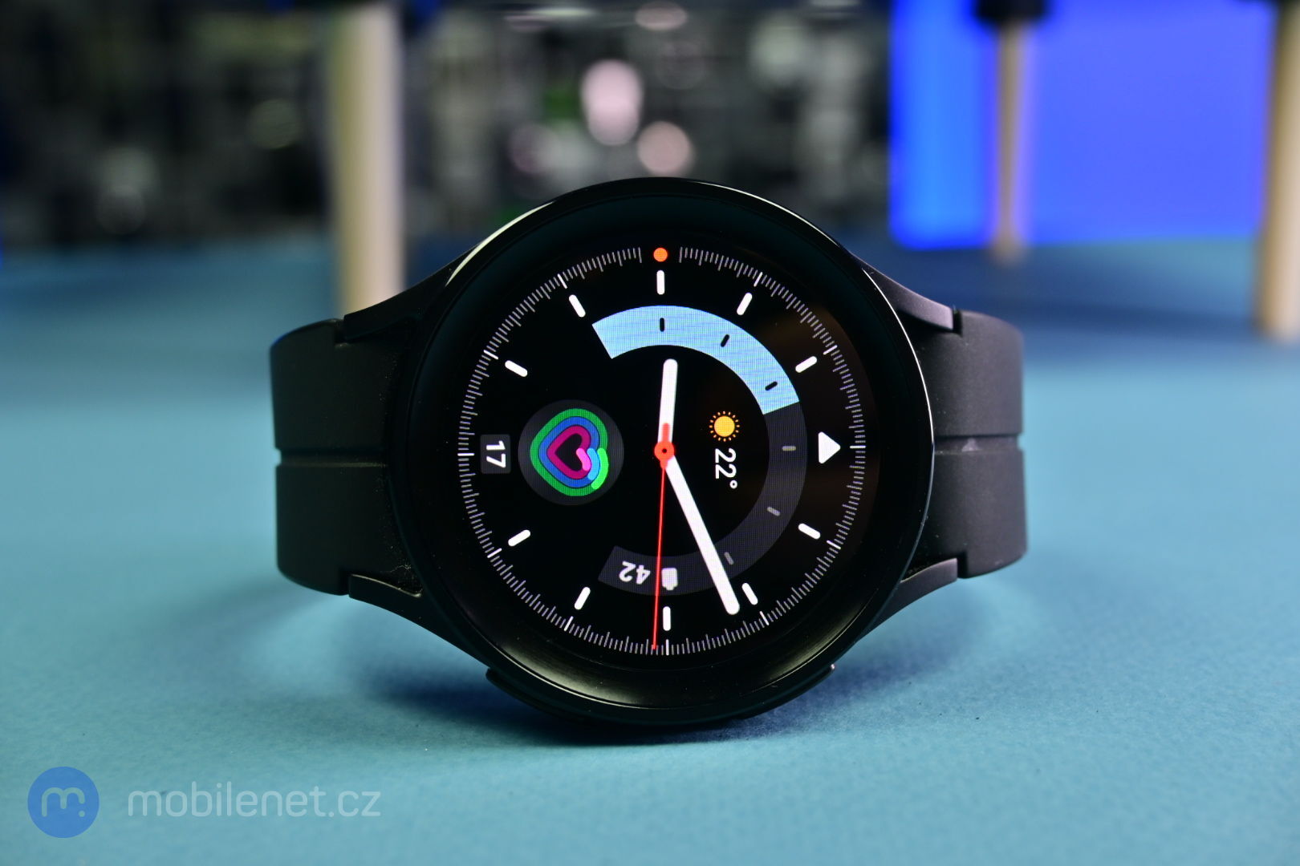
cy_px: 433
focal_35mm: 44
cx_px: 650
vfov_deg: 30.8
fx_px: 1571
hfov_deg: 45.0
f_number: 6.3
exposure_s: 1/50
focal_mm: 29
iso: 200
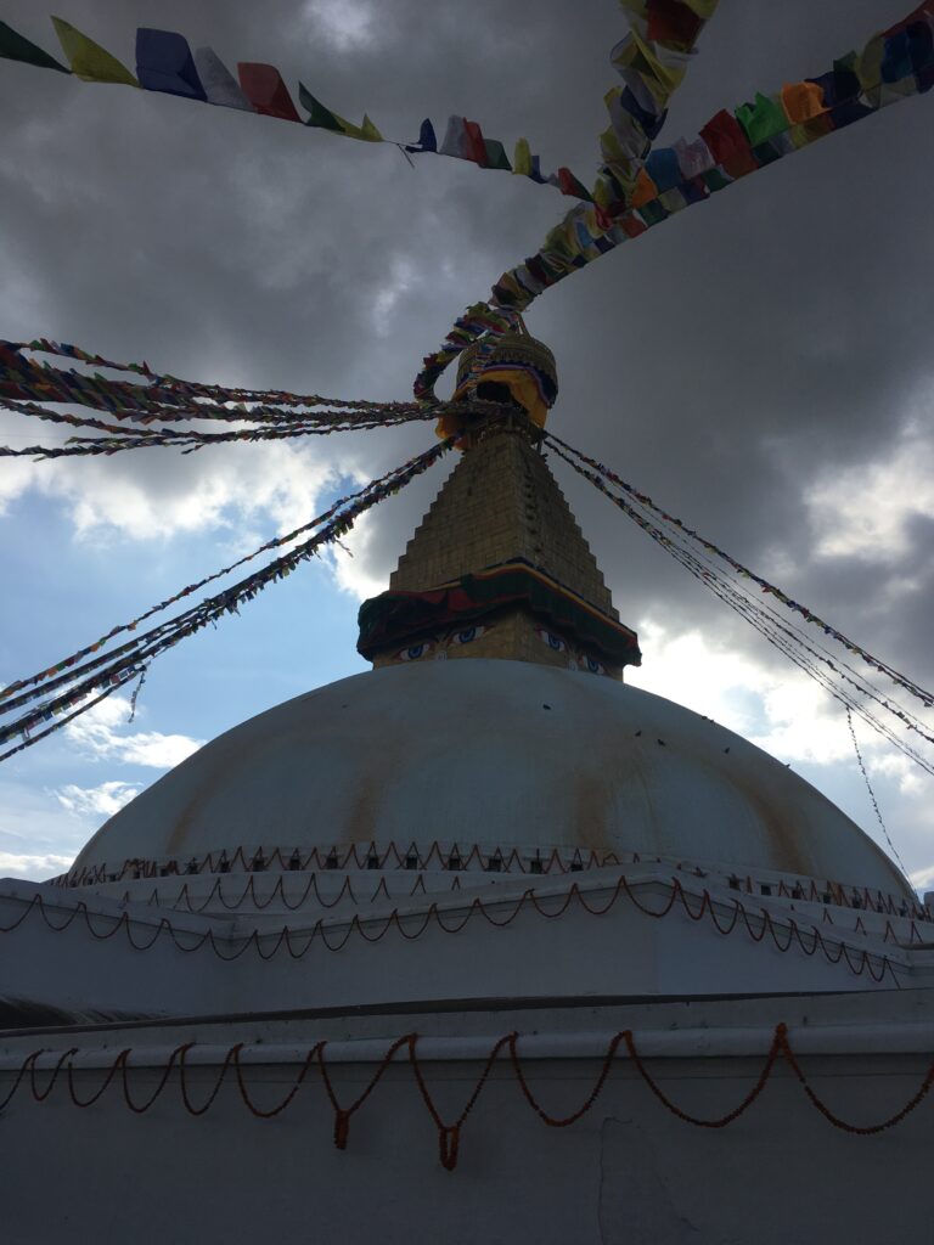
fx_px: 1043
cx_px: 467
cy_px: 622
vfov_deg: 61.7
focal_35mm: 29
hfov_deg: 48.2
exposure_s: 1/2959
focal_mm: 4.15
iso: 25
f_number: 2.2
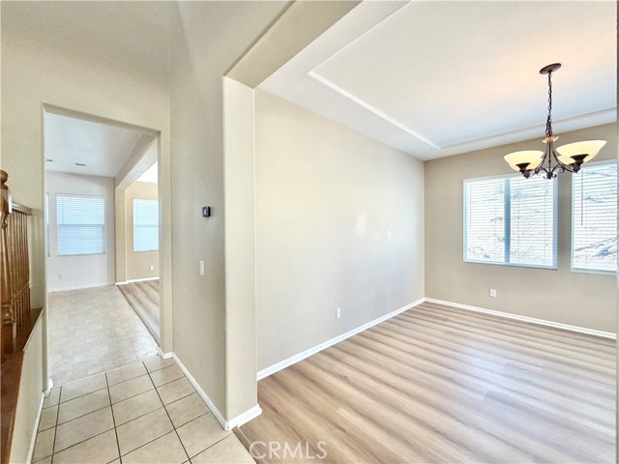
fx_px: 250
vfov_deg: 85.7
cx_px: 310
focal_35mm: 14
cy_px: 232
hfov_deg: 102.1
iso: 200
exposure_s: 1/120
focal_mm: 2.22
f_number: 2.2
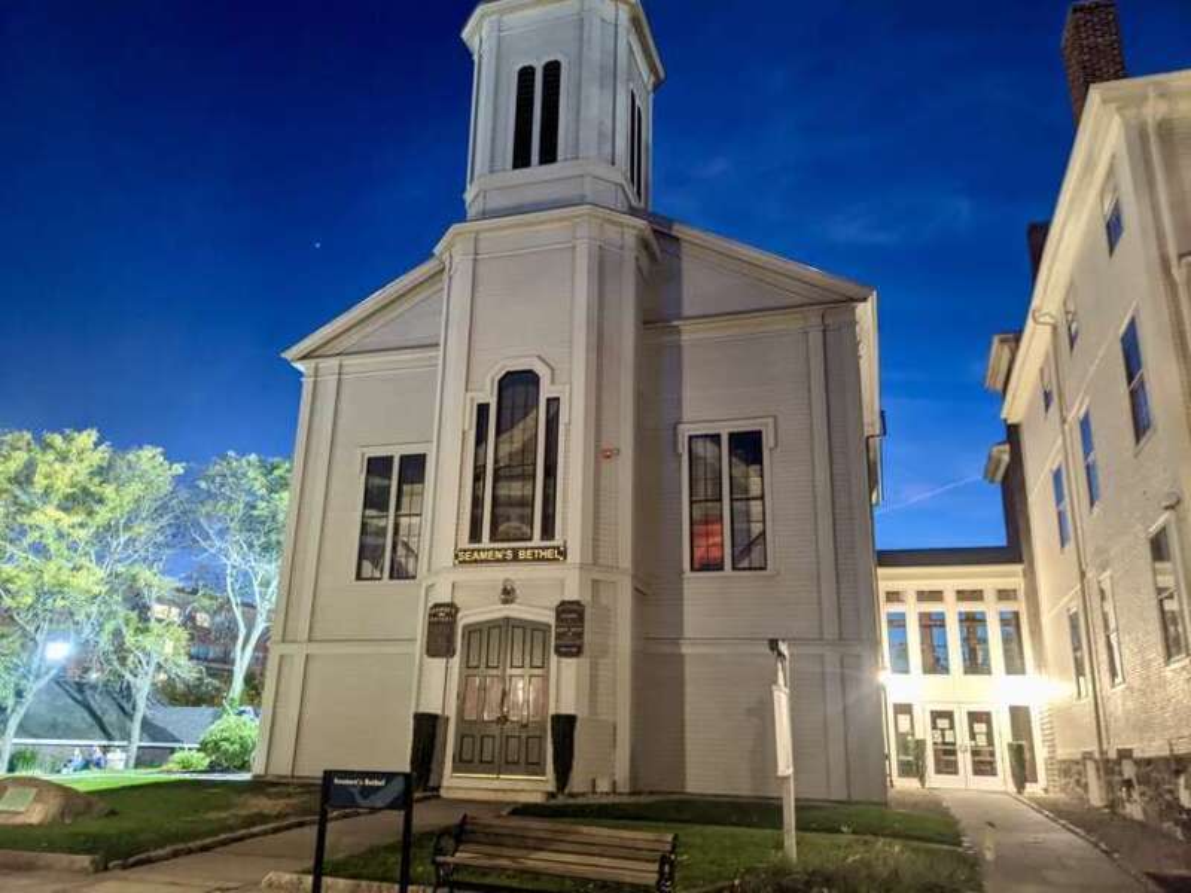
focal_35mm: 27
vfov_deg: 51.4
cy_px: 446
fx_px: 929
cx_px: 596
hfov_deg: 65.3
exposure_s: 1/5
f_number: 1.73
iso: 437
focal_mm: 4.38
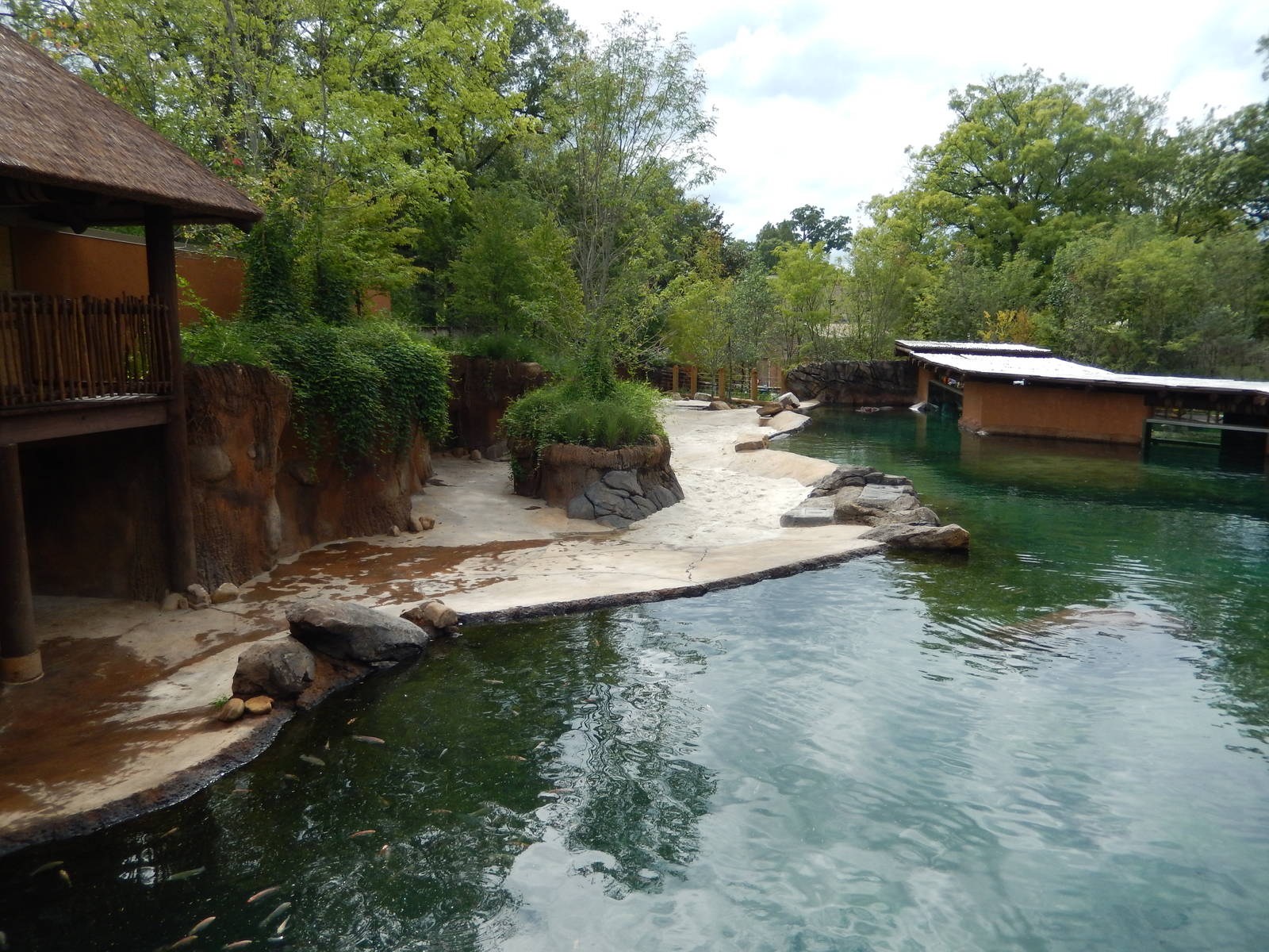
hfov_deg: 69.4
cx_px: 634
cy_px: 476
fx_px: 916
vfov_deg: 54.9
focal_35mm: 25
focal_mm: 4.5
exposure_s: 1/800
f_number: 3.4
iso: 125
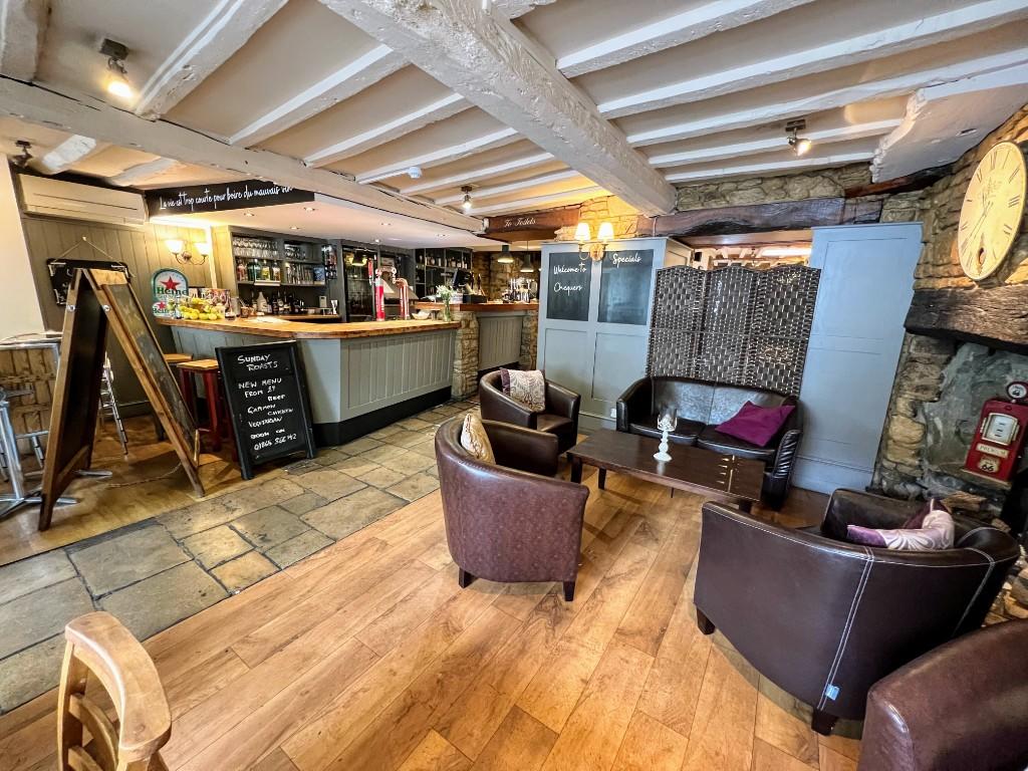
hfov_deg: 106.2
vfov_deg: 89.9
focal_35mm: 13
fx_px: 386
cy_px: 386
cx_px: 514
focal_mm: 1.57
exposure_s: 1/50
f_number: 1.8
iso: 800
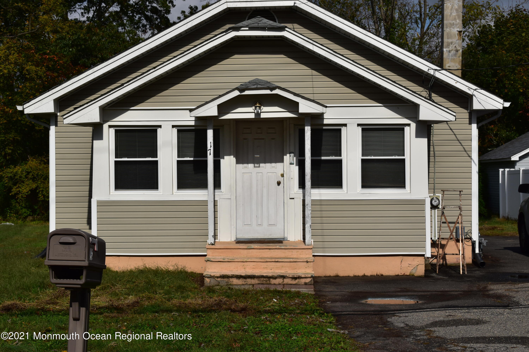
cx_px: 264
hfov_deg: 28.1
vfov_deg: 18.9
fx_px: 1058
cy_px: 176
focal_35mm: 72
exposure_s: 1/1250
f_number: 10
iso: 200
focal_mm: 48
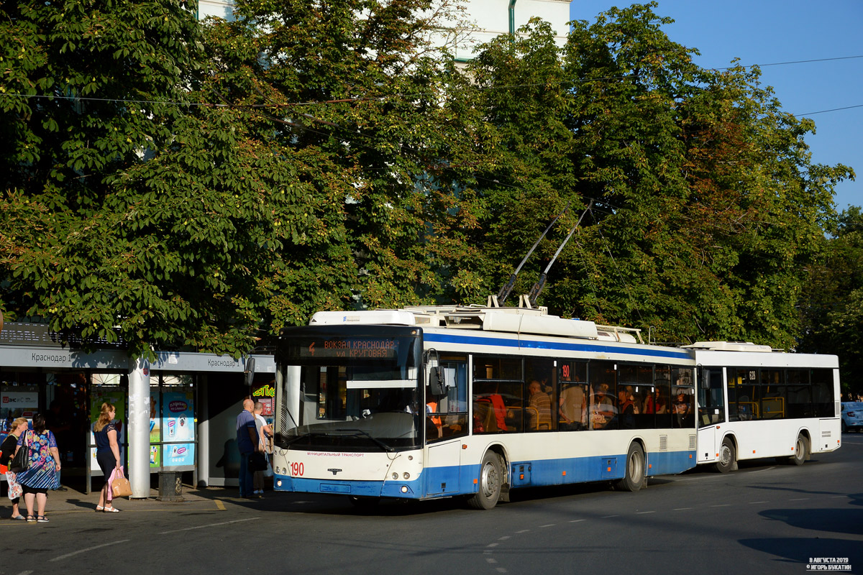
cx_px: 432
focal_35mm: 68
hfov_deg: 29.9
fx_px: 1618
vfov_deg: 20.2
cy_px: 288
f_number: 5.6
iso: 200
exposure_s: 1/1000
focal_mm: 45
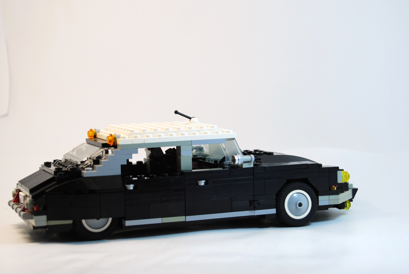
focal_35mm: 82
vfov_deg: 16.6
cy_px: 137
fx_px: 938
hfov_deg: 24.6
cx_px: 204
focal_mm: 55
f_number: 5.6
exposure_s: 1/125
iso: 200
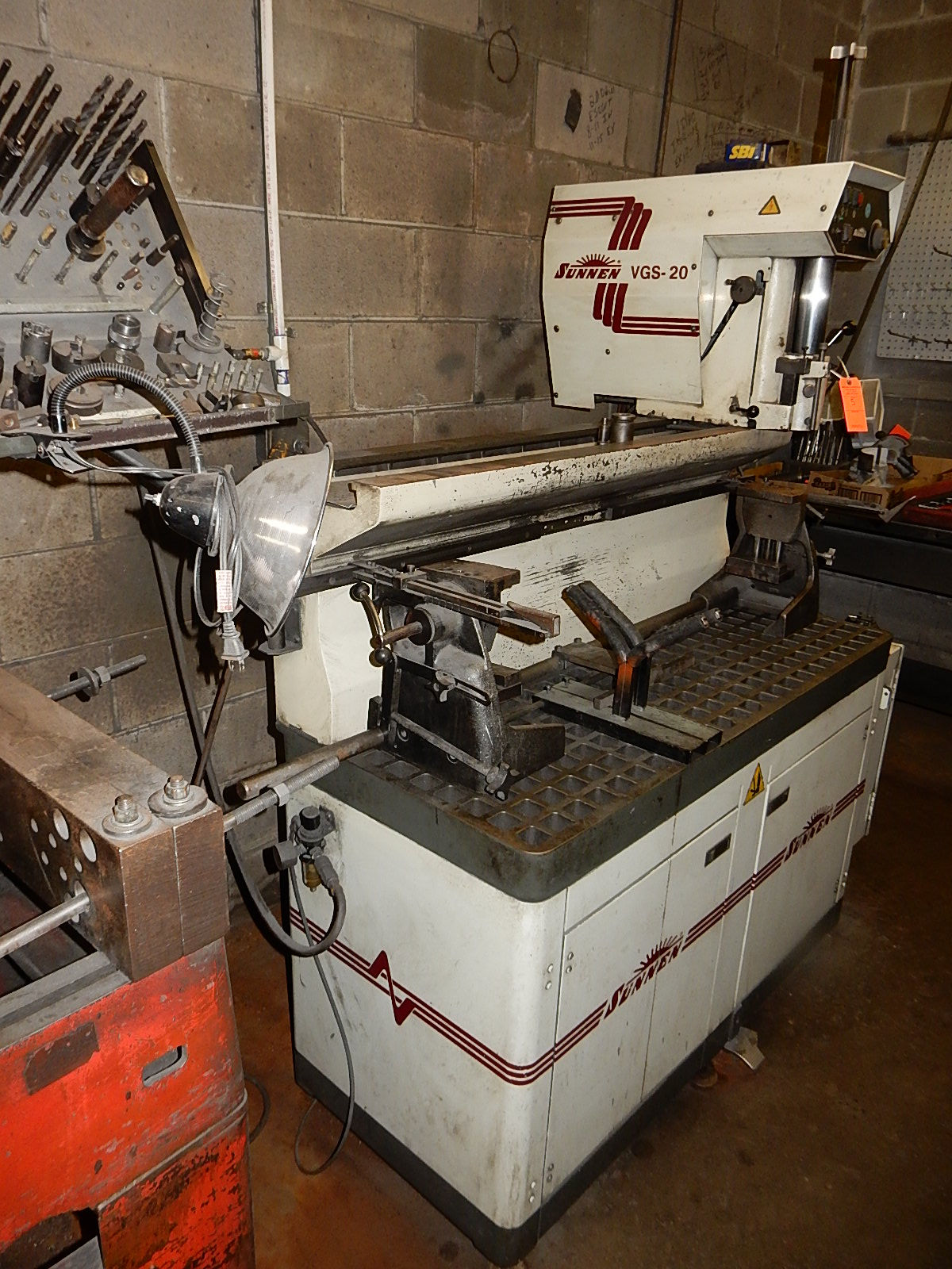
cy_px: 634
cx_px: 476
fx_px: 917
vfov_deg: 69.4
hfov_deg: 54.9
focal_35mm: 25
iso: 220
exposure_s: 1/30
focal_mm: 4.5
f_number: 3.7
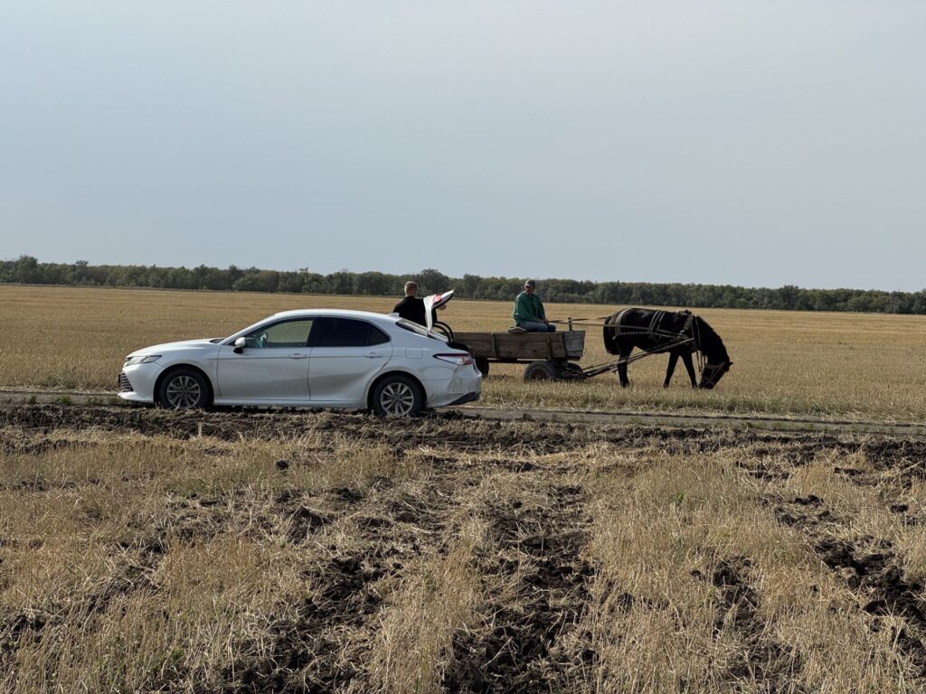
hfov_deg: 25.3
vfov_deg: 19.1
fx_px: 2060
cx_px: 463
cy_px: 347
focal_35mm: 77
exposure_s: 1/1531
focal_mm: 9
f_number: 2.8
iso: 25
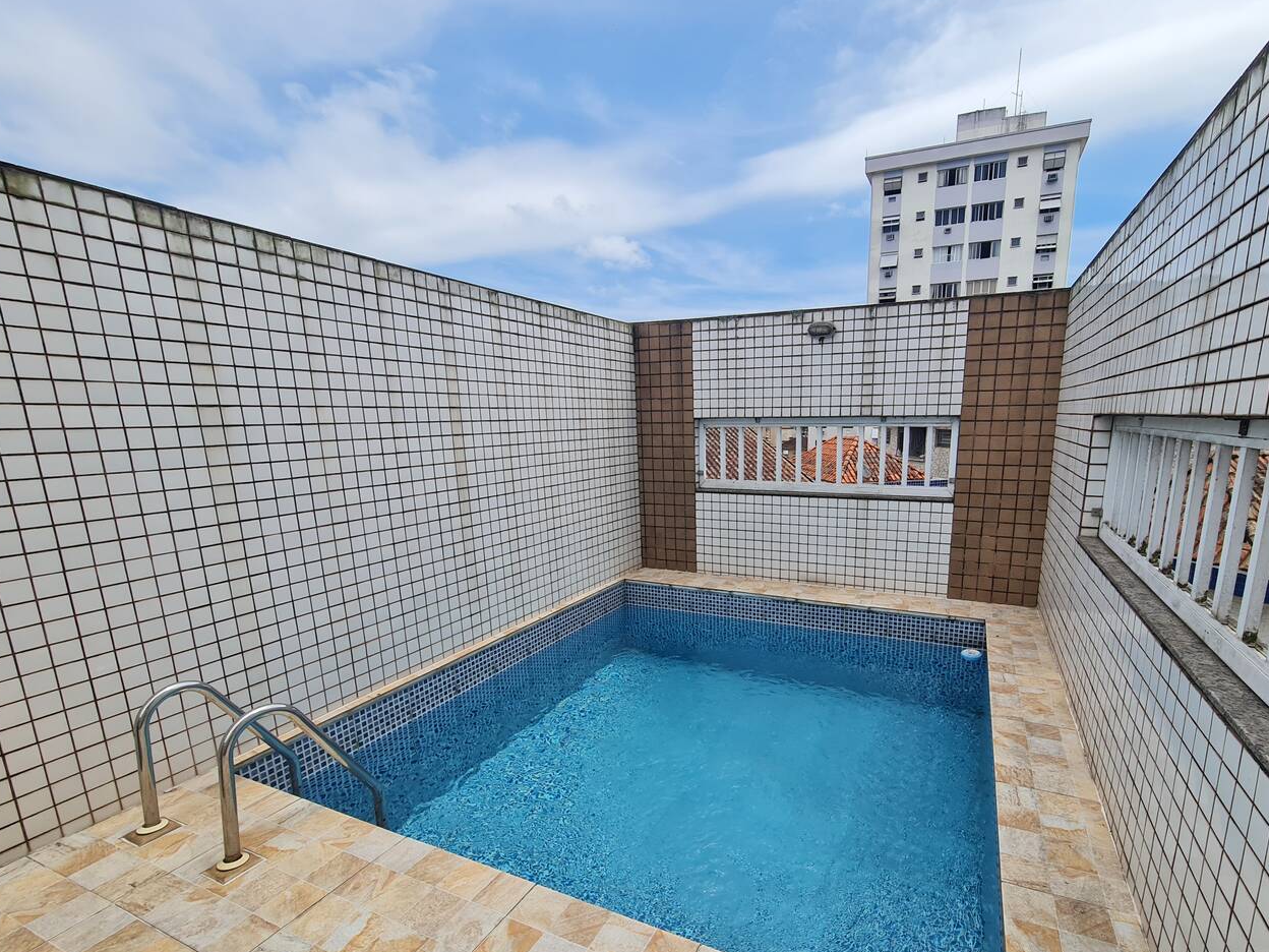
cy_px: 540
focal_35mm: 15
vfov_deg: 81.3
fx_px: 550
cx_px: 717
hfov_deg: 97.6
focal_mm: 2.2
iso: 50
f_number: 2.2
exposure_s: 1/1984
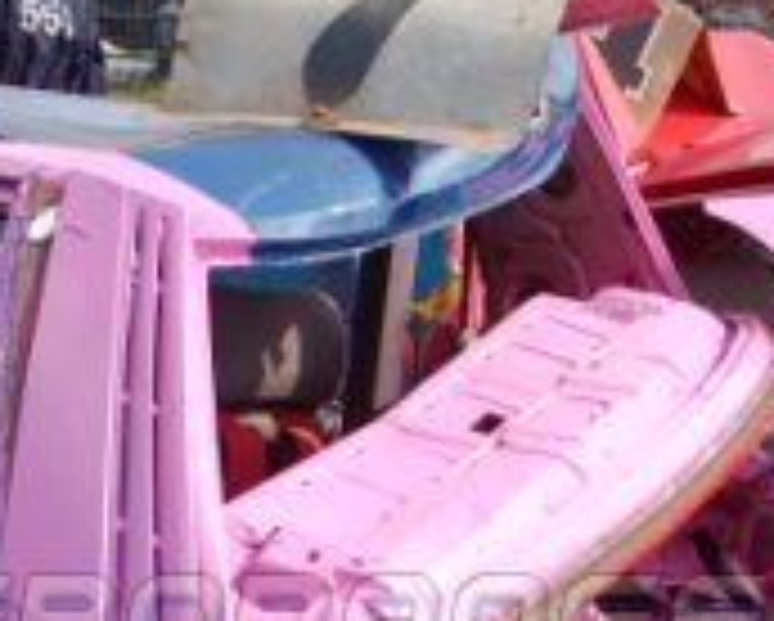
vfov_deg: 16.0
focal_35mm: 94
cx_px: 261
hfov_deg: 20.3
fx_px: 2156
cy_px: 634
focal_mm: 18
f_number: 3.5
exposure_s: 1/1000
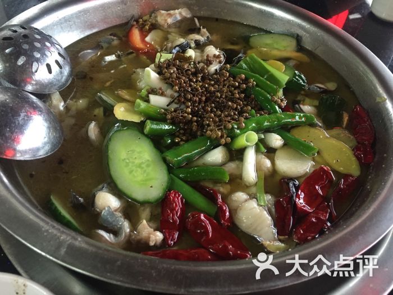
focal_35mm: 29
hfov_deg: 61.7
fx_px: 329
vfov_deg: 48.2
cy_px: 148
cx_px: 196
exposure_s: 1/33
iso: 320
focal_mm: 4.15
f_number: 2.2
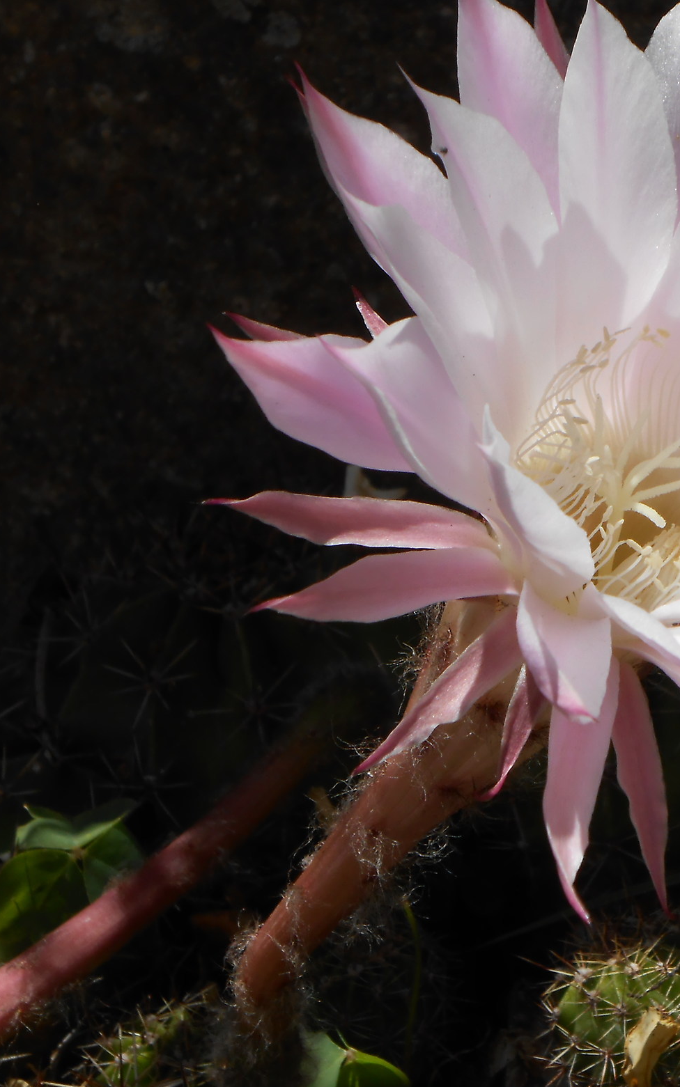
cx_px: 615
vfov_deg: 15.8
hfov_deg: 9.9
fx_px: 3913
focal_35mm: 132
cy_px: 498
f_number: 6.6
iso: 80
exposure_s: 1/320
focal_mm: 14.5
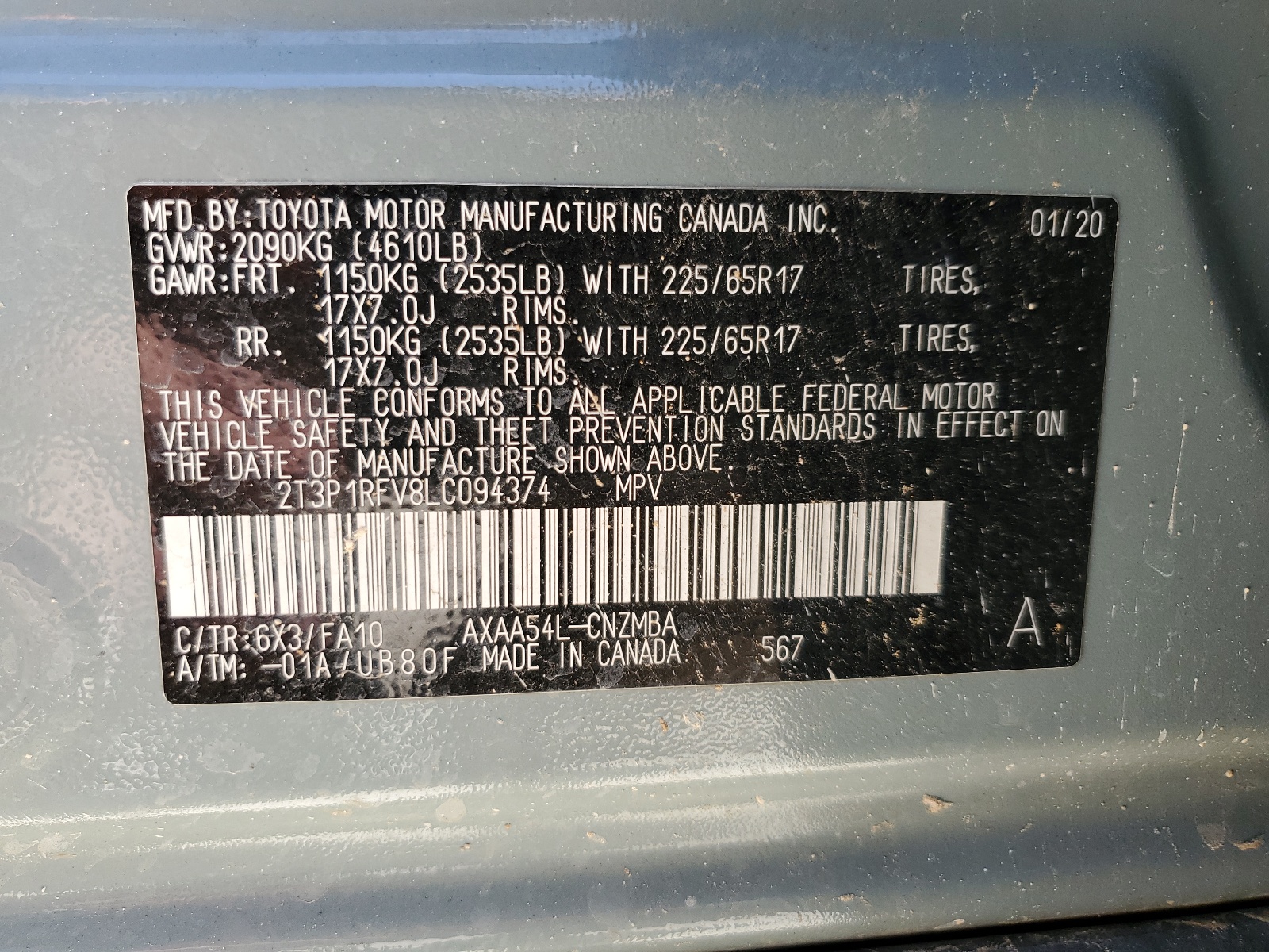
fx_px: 953
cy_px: 476
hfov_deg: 67.3
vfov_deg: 53.1
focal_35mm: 26
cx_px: 634
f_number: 1.5
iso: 50
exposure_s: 1/357
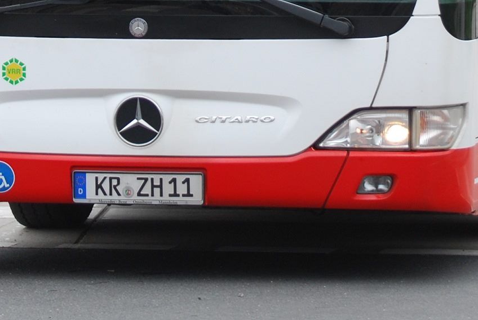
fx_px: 5289
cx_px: 331
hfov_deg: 5.2
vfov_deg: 3.5
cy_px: -155
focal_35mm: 398
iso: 200
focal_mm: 75
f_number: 5
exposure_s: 1/400
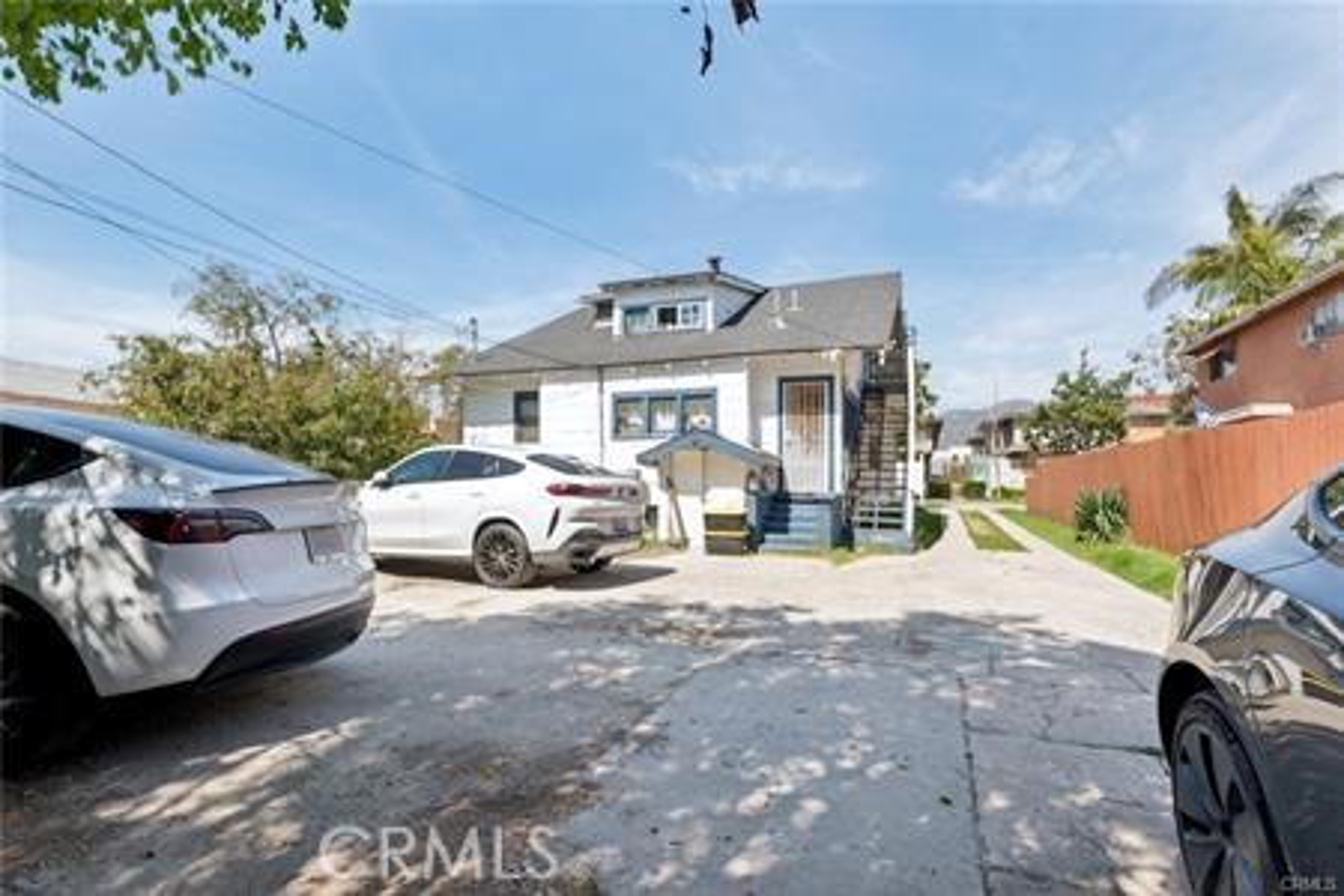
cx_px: 672
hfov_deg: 96.7
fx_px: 597
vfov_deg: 73.7
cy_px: 448
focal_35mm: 16
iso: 400
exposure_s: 1/2500
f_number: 6.3
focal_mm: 16
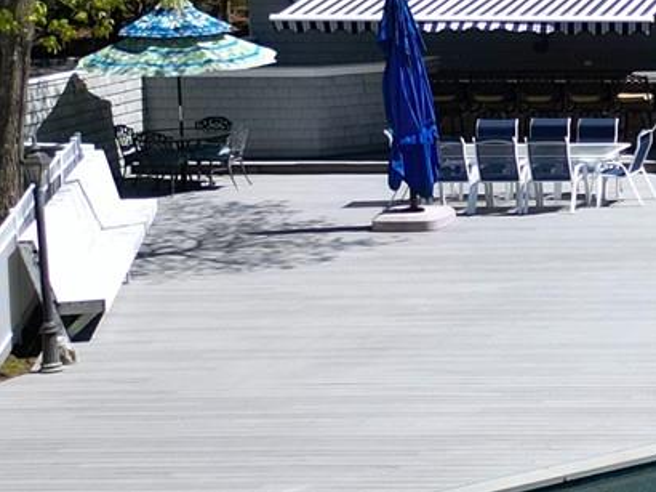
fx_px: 2273
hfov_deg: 13.6
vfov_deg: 12.2
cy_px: 42
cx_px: 1381
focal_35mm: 120
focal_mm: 6.72
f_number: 1.7
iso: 100
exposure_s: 1/2500
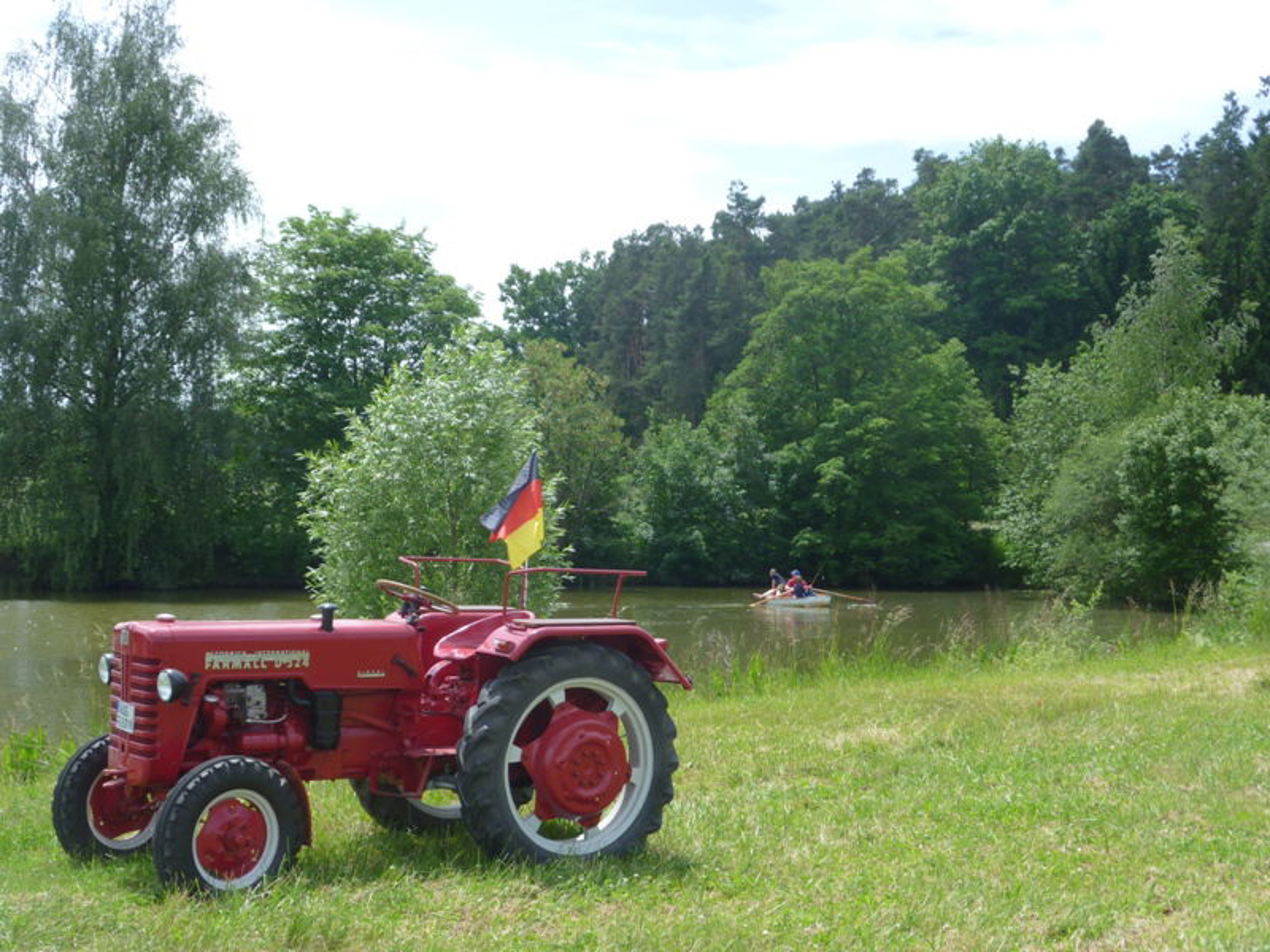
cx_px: 635
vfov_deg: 28.6
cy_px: 476
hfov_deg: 37.5
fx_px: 1871
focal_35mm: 51
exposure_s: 1/320
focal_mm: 9.1
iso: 80
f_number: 4.4
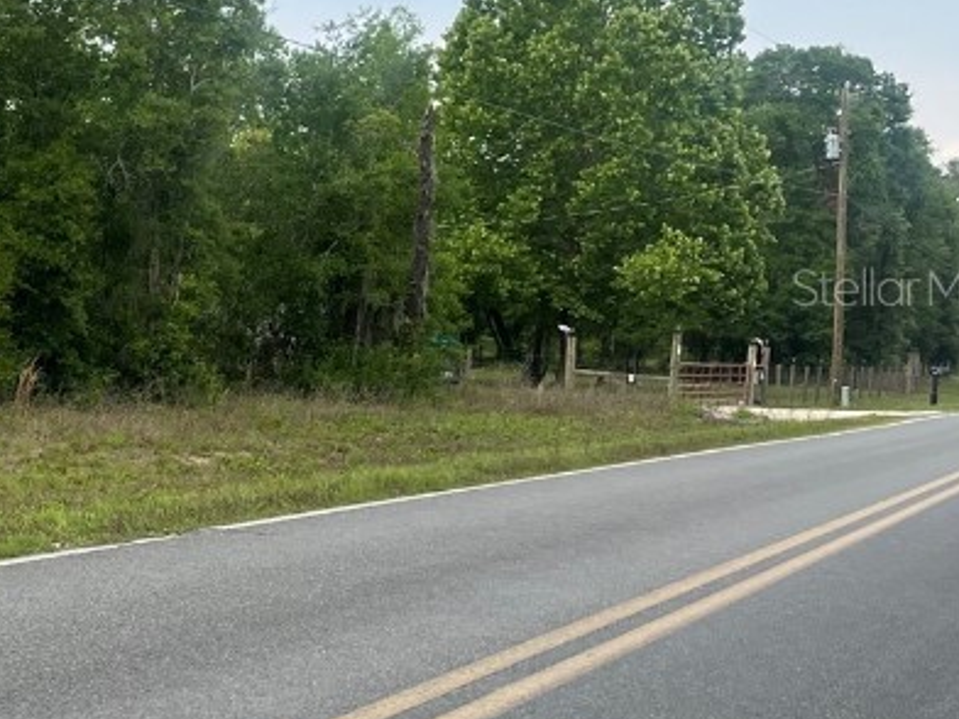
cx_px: -230
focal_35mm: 68
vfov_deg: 21.6
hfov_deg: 25.3
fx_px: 1884
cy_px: 286
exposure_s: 1/2179
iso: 50
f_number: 1.6
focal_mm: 5.1
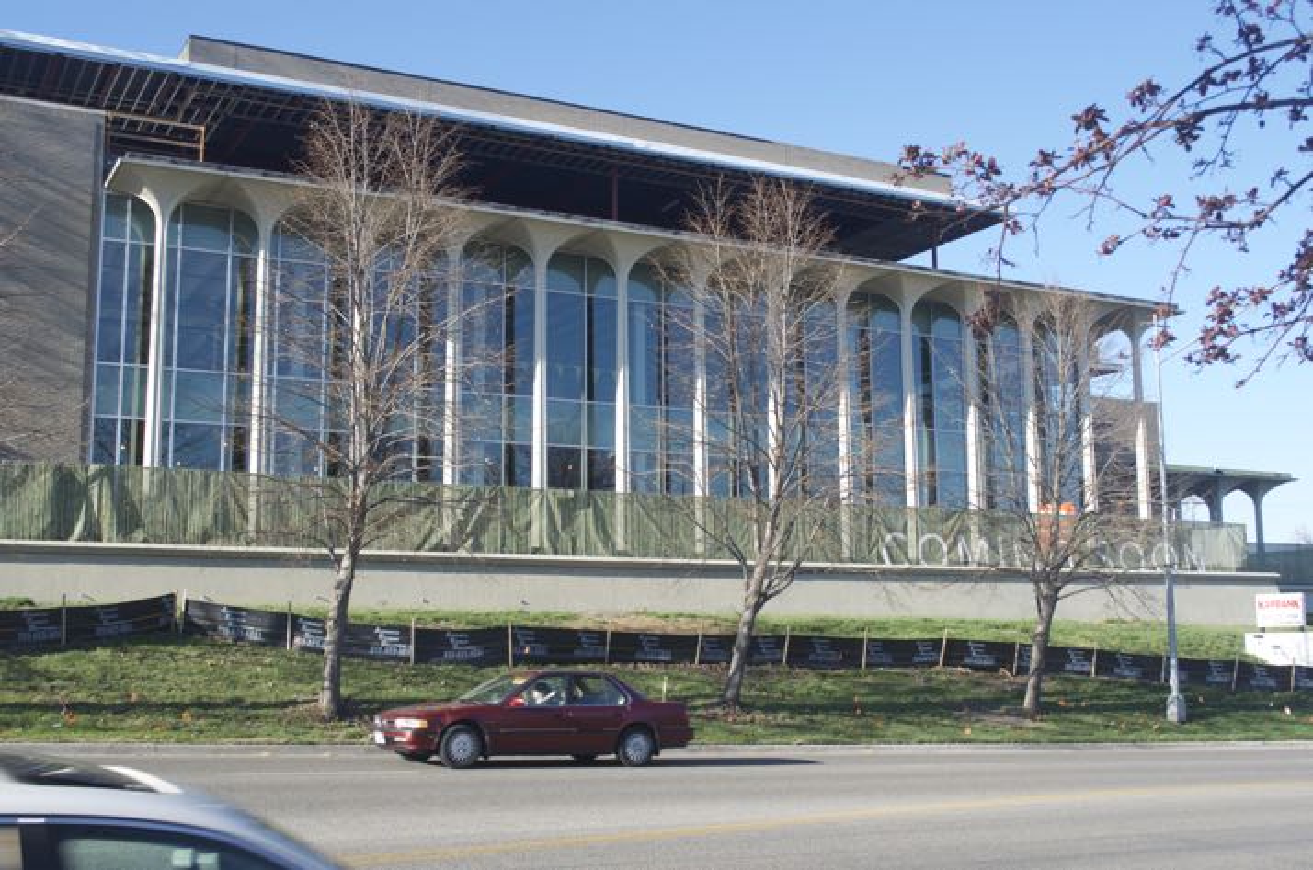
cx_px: 656
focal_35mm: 39
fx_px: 1420
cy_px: 435
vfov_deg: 34.1
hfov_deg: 49.6
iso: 200
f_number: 7.1
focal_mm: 26
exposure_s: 1/200
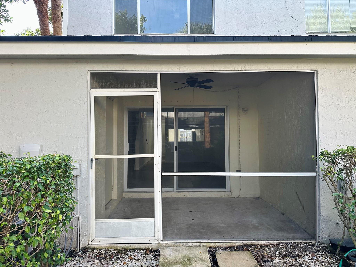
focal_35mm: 24
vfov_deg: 56.8
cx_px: 178
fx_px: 247
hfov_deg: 71.6
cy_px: 134
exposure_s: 1/406
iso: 80
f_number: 1.78
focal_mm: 6.86
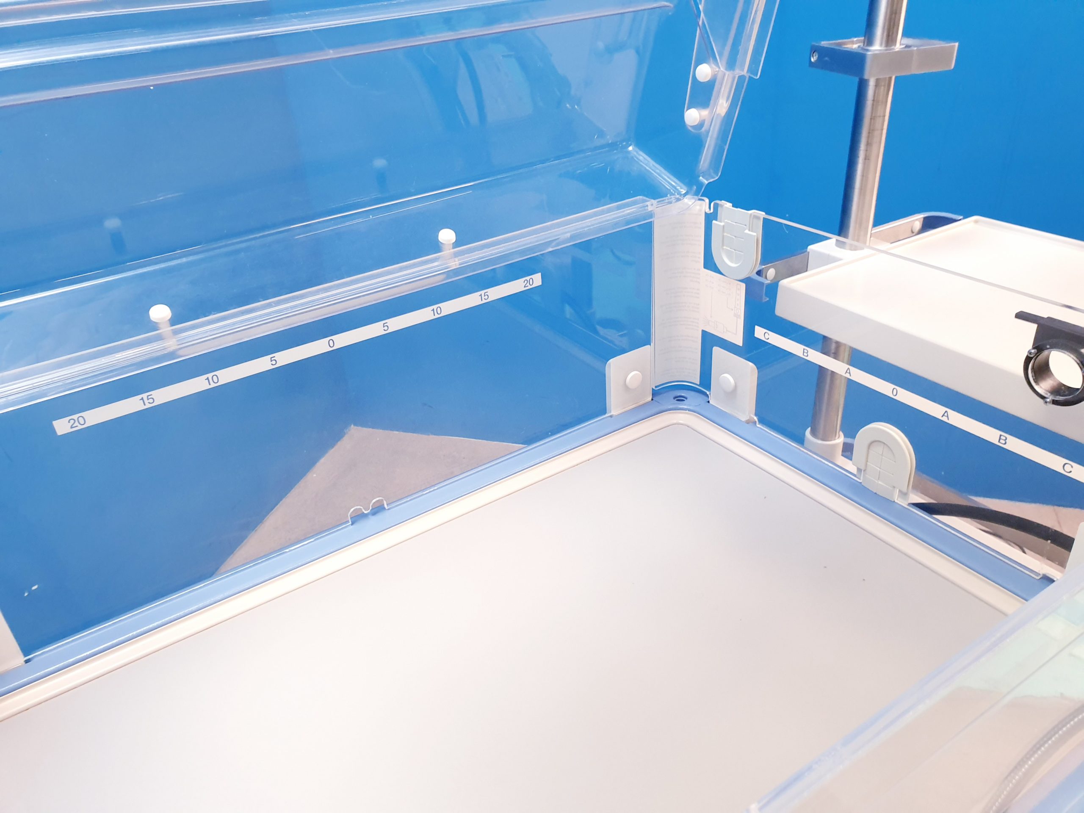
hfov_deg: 67.3
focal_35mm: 26
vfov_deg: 53.1
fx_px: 814
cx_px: 542
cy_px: 406
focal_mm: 4.3
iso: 320
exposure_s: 1/50
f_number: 2.4
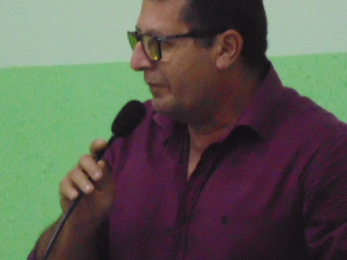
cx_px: 127
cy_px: 120
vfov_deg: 2.8
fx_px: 5353
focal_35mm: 534
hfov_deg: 3.7
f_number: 5.8
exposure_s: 1/30
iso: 800
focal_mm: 50.1
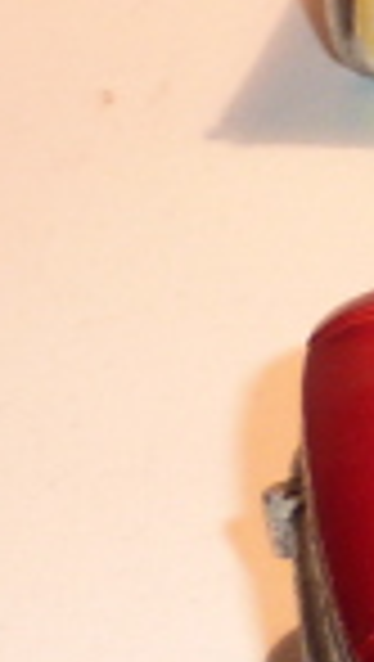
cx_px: 1401
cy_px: 32
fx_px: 4008
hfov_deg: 4.9
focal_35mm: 228
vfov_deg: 9.4
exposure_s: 1/30
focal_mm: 4.4
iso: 100
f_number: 3.3
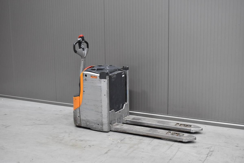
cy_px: 82
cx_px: 122
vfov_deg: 31.9
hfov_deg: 46.4
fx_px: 285
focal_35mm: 42
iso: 1600
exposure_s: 1/50
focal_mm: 28
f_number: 5.6
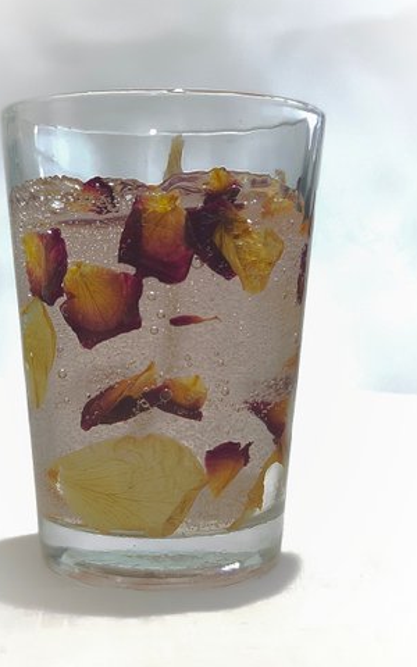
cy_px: 335
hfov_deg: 24.8
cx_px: 171
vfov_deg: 38.9
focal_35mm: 52
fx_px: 946
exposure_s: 1/50
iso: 6400
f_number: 1.65
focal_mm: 6.14
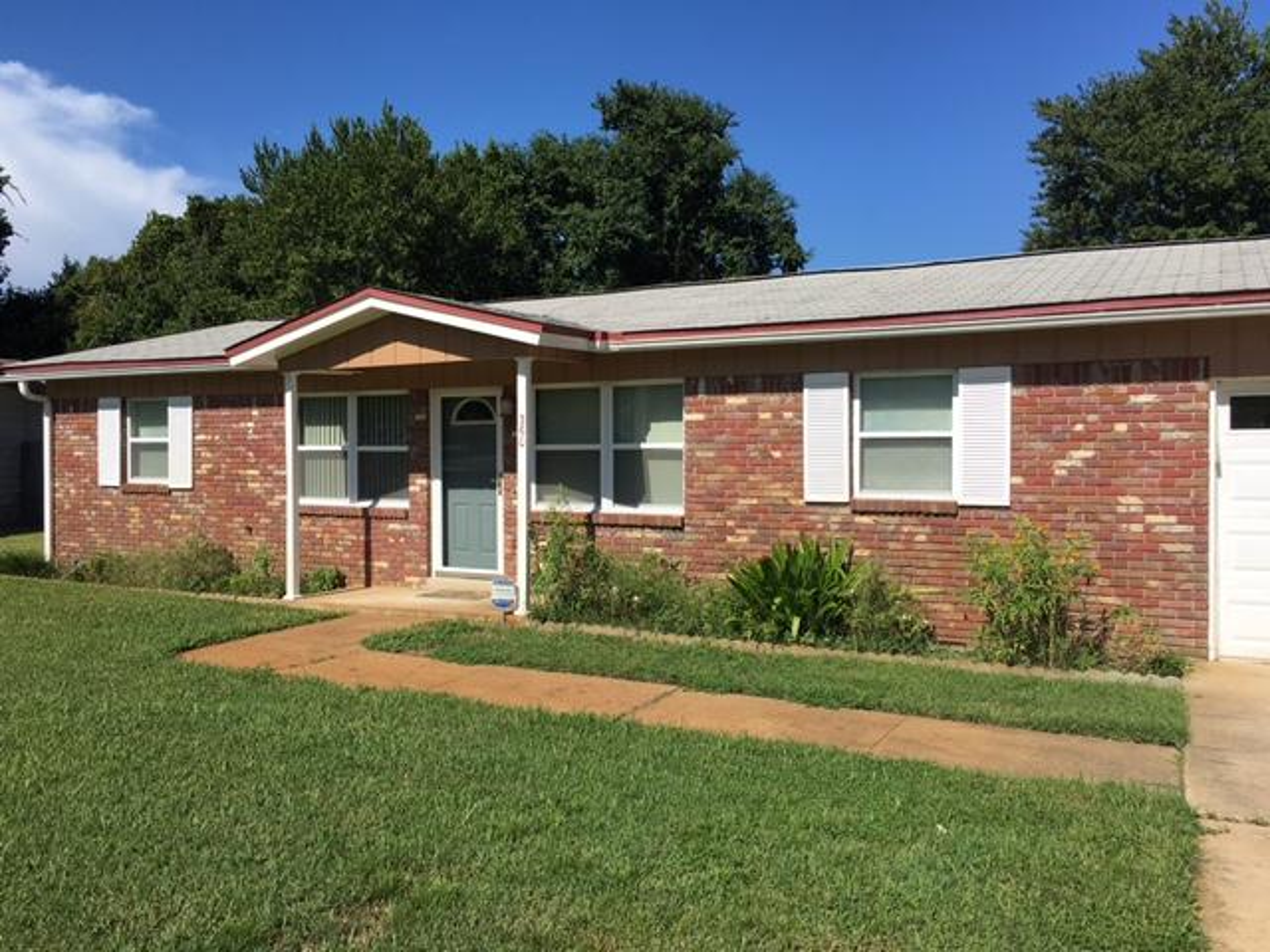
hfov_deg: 61.7
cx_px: 635
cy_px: 476
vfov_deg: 48.2
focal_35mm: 29
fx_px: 1064
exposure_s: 1/2079
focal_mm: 4.15
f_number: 2.2
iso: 25
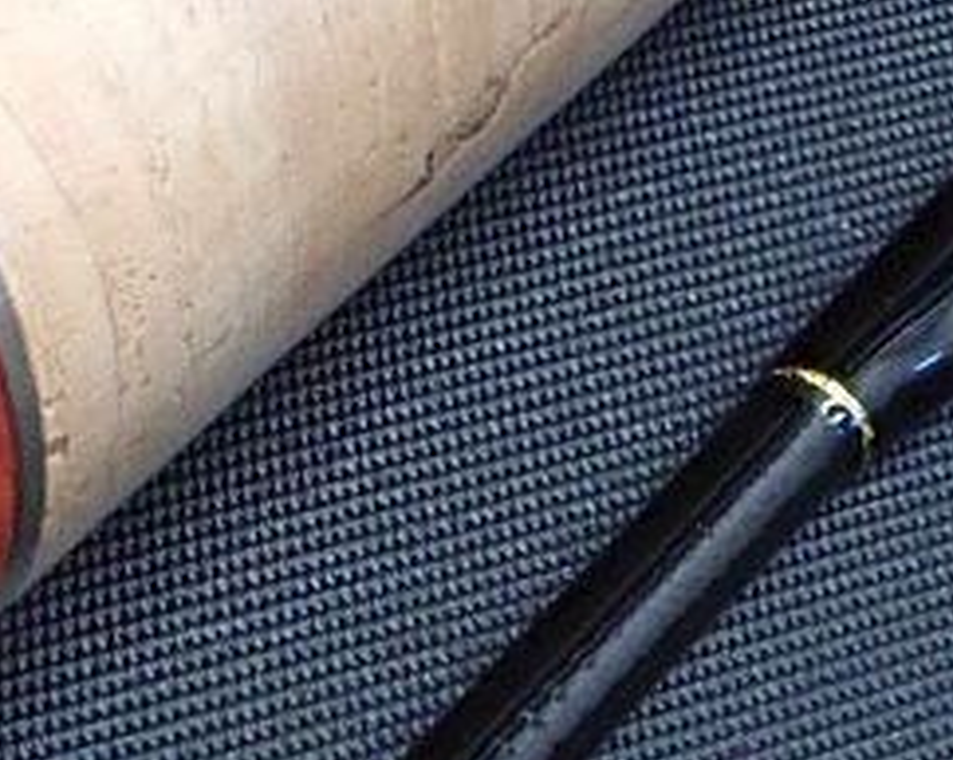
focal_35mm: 139
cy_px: 669
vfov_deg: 11.0
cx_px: -197
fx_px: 3916
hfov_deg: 13.5
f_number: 4
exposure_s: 1/40
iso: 1000
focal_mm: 7.86
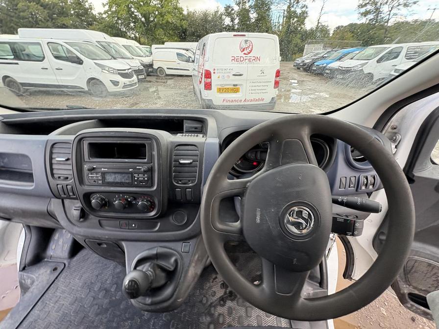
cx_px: 220
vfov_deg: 85.7
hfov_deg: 102.1
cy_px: 164
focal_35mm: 14
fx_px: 178
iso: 100
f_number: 2.2
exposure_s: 1/99
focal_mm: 2.22
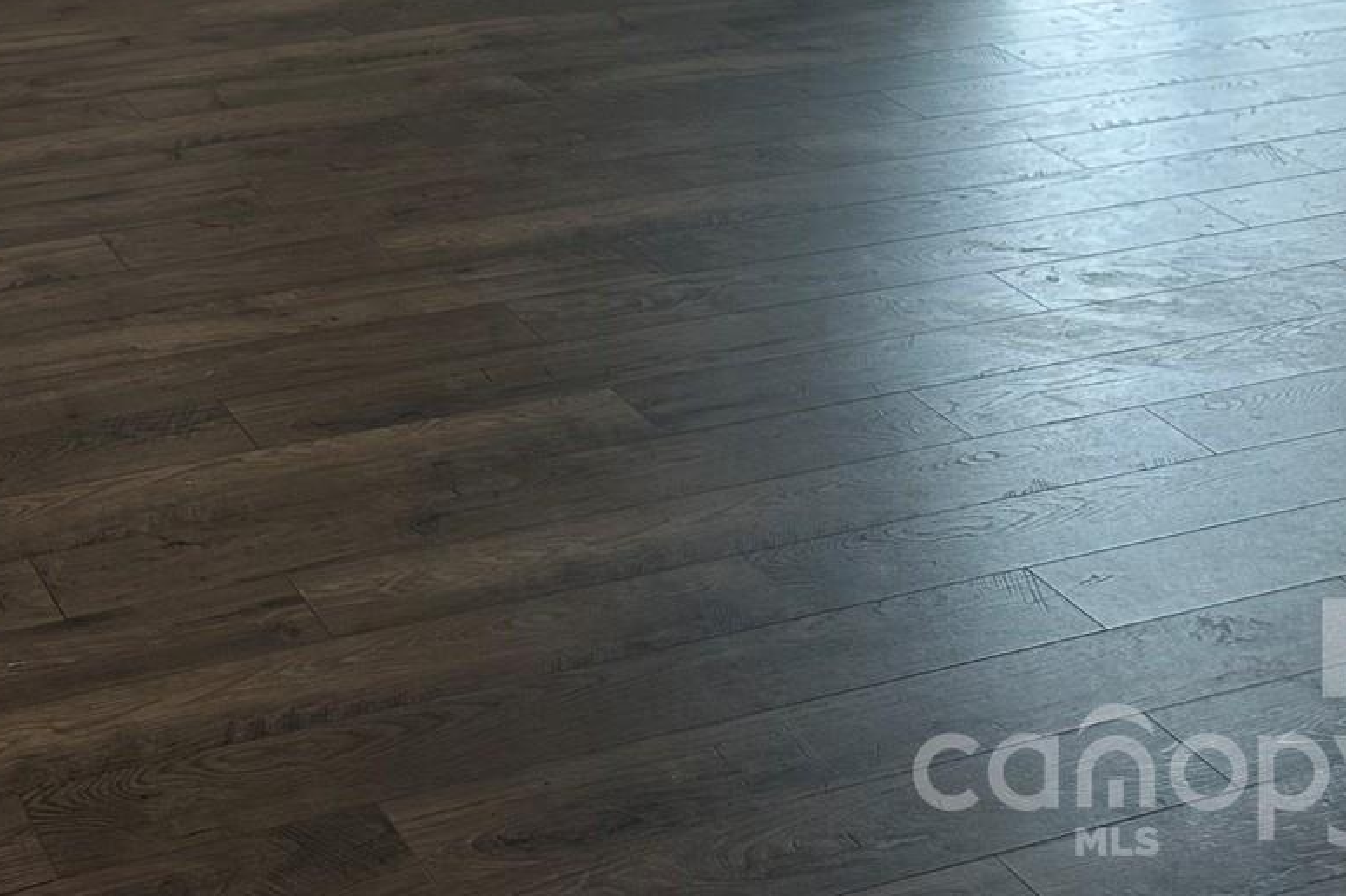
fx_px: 2466
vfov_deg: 18.5
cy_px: -410
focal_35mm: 66
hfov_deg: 29.2
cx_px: 116
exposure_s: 1/120
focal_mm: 6.86
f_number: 1.78
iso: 125
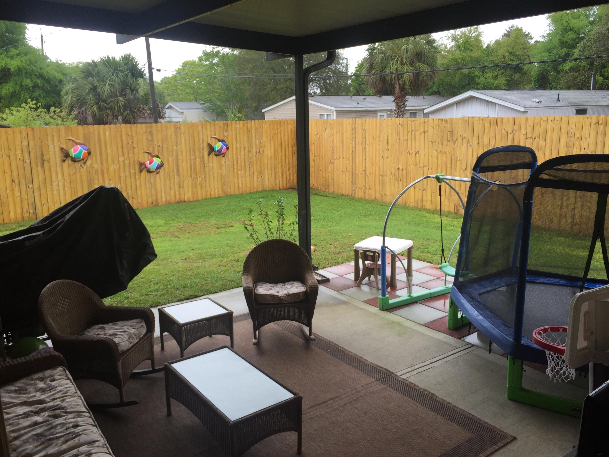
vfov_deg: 48.2
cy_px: 228
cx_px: 304
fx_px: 510
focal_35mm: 29
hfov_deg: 61.7
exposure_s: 1/160
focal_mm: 4.15
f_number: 2.2
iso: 32
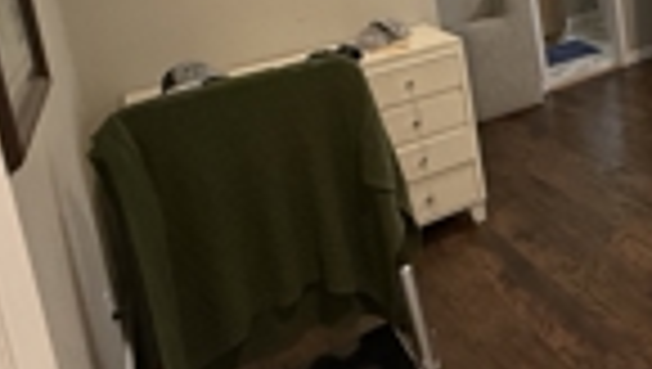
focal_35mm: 42
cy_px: -54
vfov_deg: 25.9
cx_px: 674
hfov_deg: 41.1
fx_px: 727
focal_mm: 2.22
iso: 320
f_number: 2.2
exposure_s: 1/120
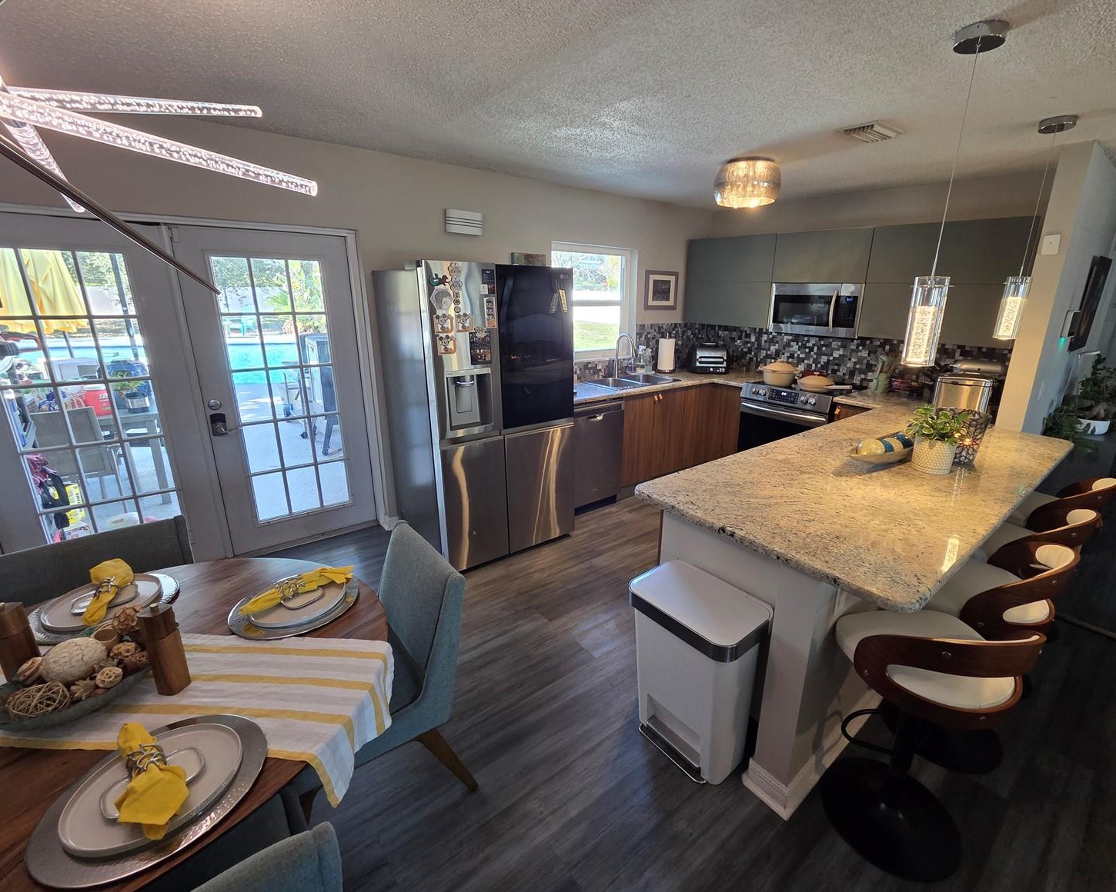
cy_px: 435
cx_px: 606
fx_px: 462
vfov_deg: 88.0
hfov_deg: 100.5
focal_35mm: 14
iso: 200
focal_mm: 2.2
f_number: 2.2
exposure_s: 1/60
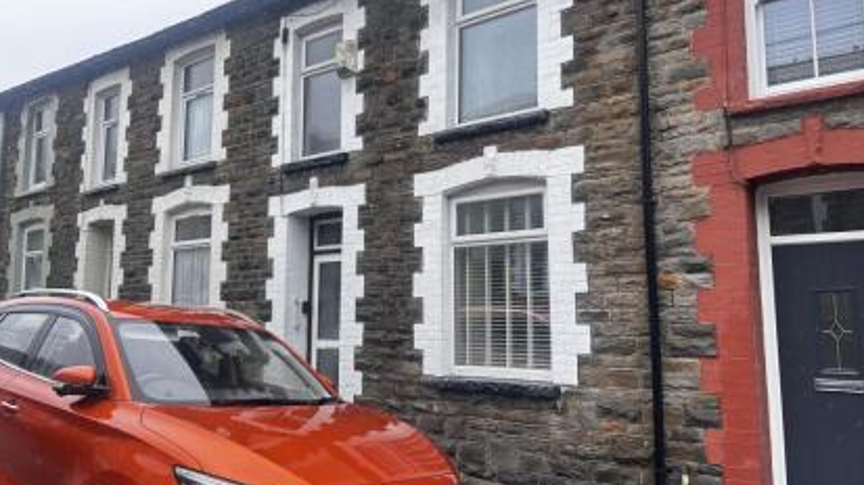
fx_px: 664
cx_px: 438
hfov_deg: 66.1
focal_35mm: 29
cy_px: 227
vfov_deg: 40.1
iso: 50
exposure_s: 1/578
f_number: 1.5
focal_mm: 5.7
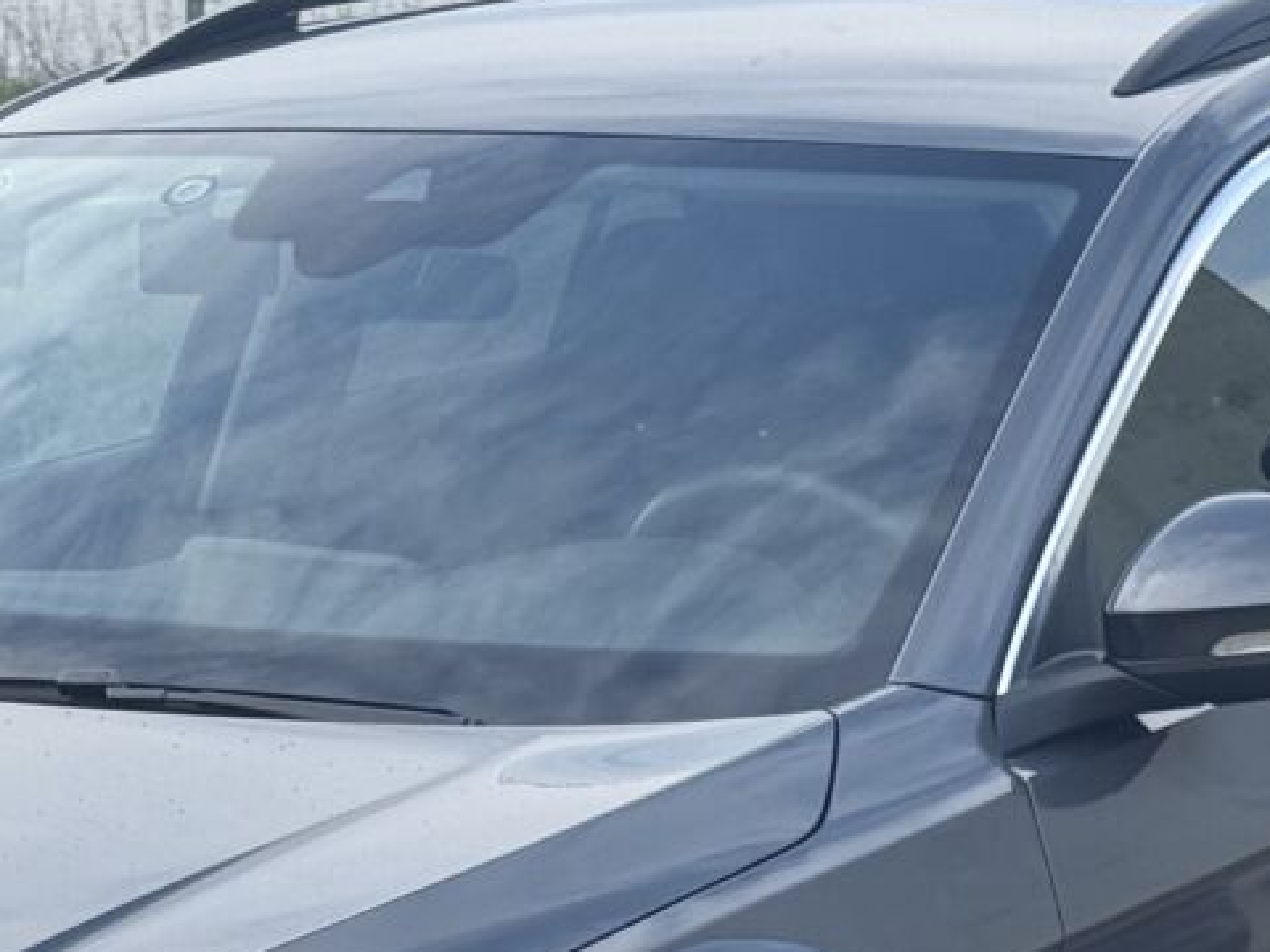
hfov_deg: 12.3
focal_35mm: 160
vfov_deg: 9.2
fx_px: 5870
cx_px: 460
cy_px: 904
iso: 64
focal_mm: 6.76
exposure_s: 1/1203
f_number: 1.78
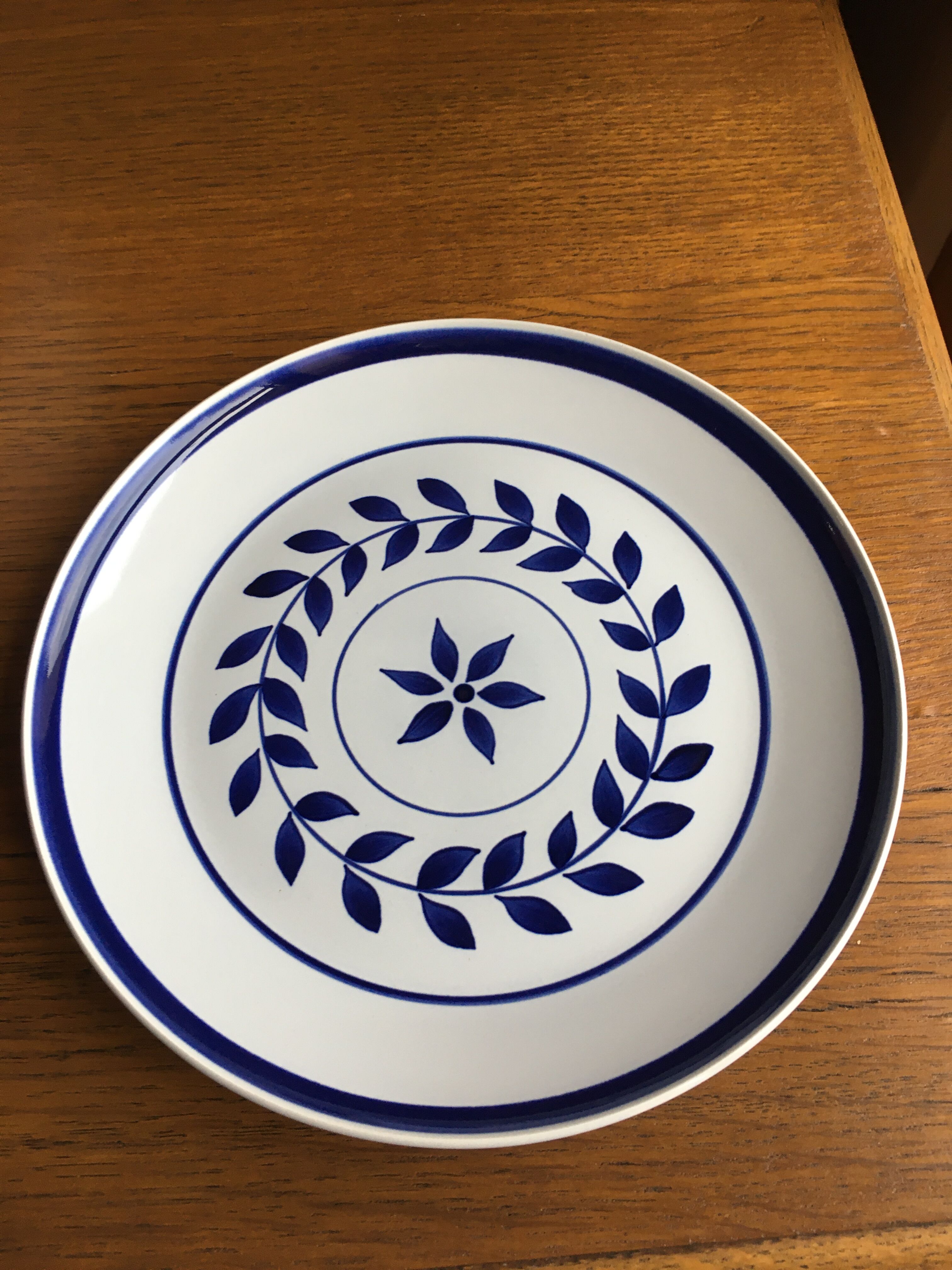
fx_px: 1063
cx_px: 476
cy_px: 635
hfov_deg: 48.2
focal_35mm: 29
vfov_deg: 61.7
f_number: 2.2
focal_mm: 4.15
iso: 64
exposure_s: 1/33
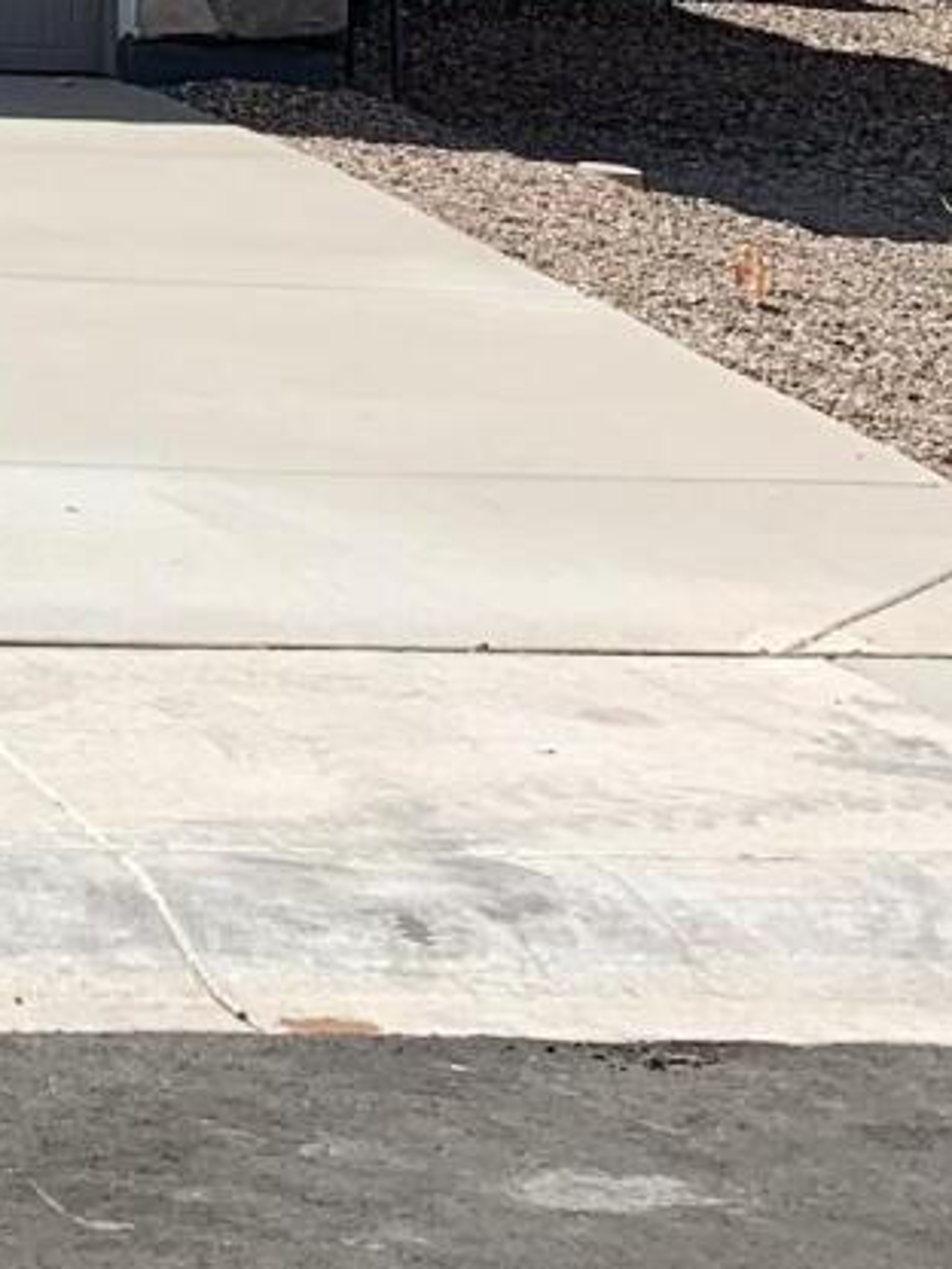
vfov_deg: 15.0
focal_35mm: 125
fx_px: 4584
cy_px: -394
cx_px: -1239
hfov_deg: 10.4
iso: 25
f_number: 1.8
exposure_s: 1/2681
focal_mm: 4.25
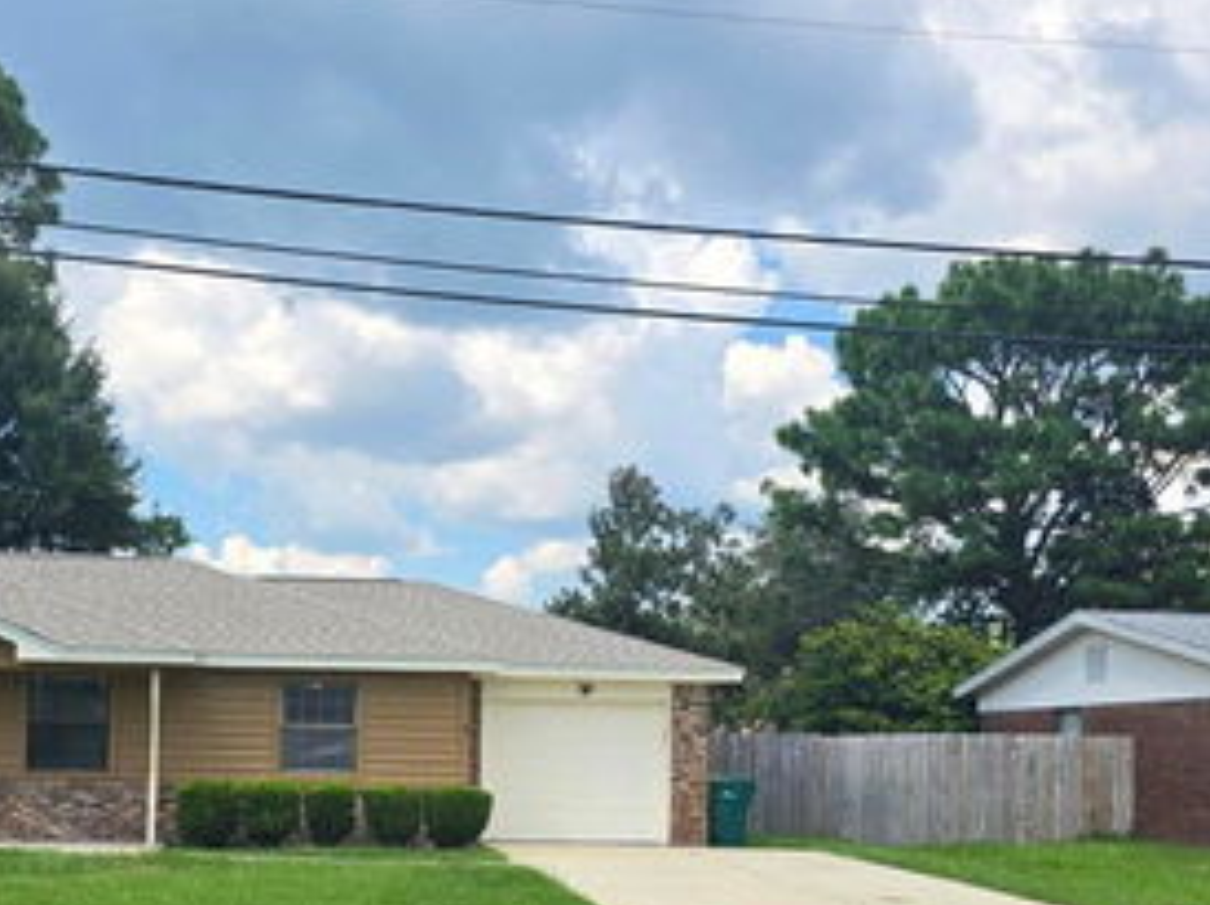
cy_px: 724
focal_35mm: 43
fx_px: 1502
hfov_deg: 42.8
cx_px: 336
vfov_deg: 32.6
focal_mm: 6.3
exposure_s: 1/489
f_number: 1.7
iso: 12
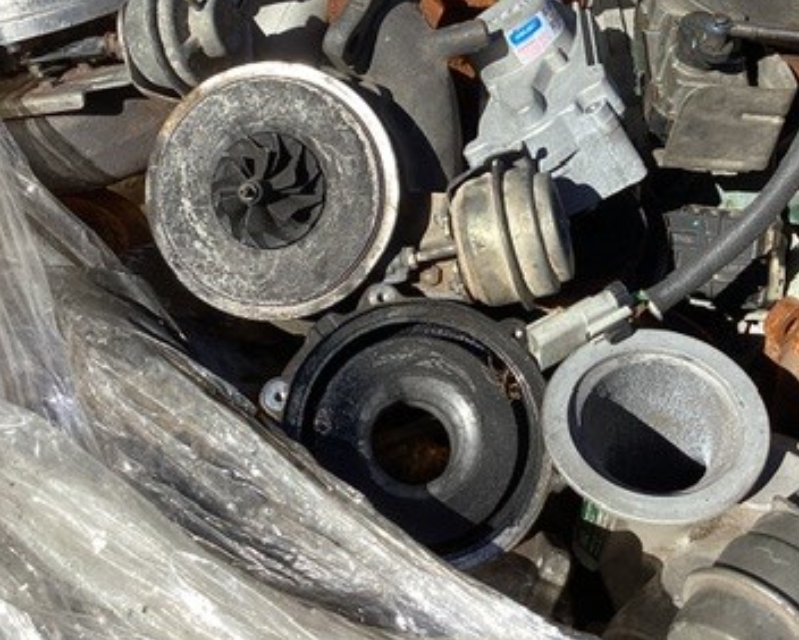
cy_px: 148
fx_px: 1301
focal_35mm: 55
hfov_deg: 34.0
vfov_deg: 27.2
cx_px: 493
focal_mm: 3.3
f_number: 2.4
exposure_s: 1/1481
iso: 25
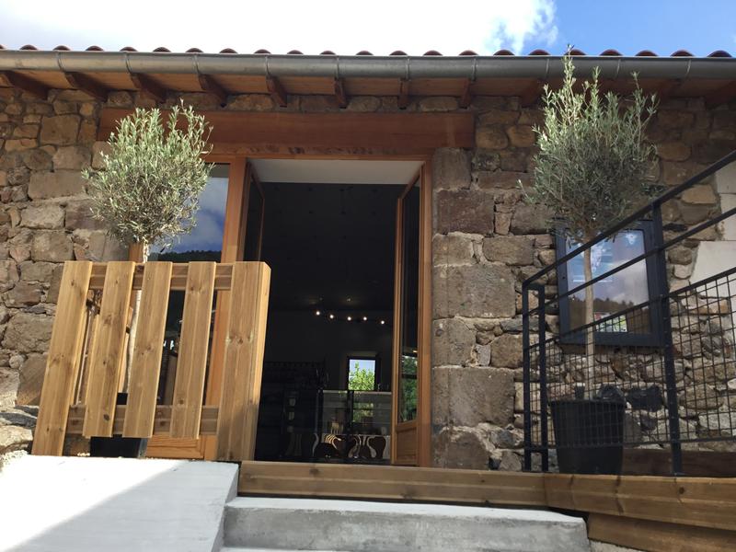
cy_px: 276
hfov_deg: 58.4
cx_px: 368
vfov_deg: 45.4
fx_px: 659
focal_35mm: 31
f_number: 2.4
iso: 25
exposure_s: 1/515
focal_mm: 3.3
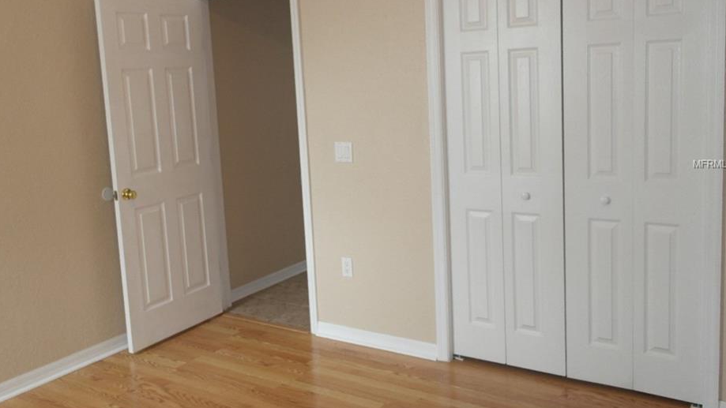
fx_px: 674
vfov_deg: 33.6
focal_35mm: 35
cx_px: 333
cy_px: 164
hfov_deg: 56.6
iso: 400
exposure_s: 1/40
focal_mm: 20
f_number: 3.5
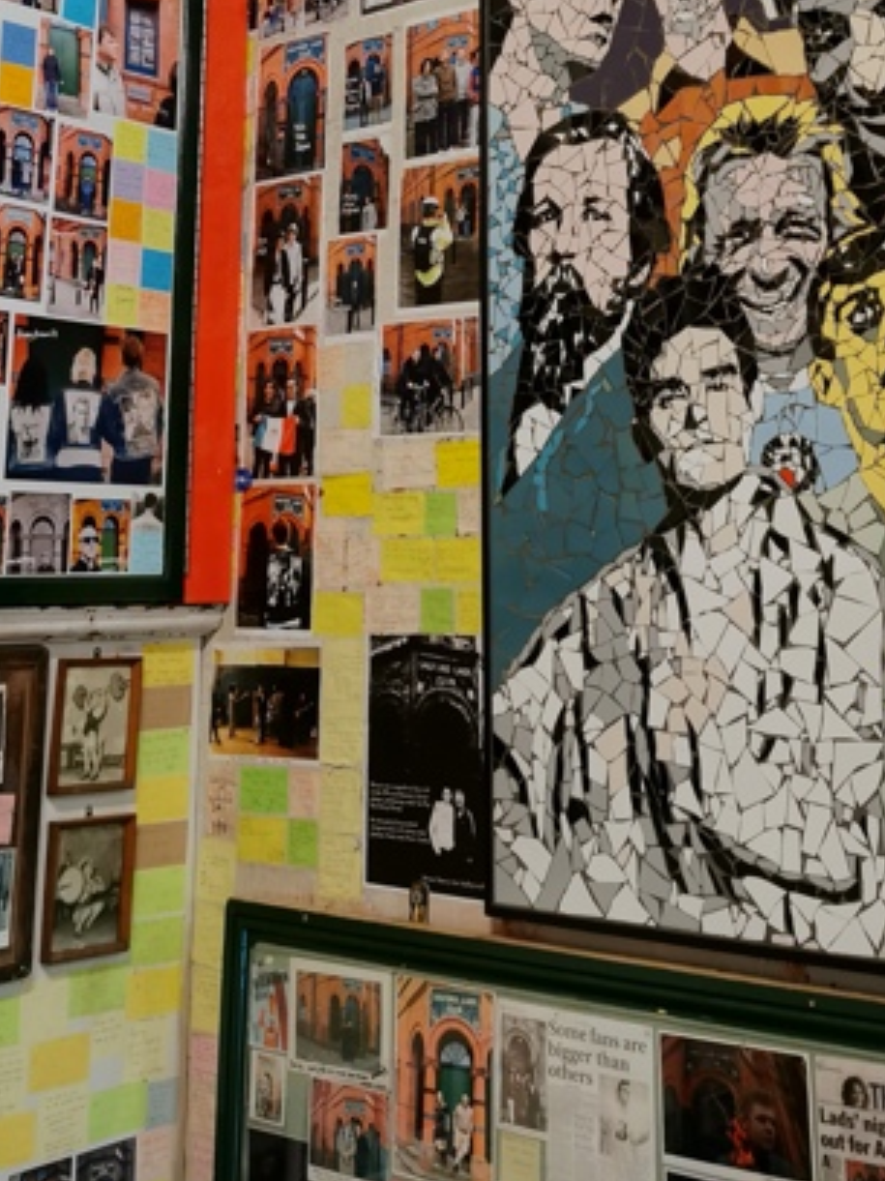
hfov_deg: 28.5
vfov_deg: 35.1
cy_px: 94
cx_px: 480
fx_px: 1739
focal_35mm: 51
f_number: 1.6
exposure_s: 1/30
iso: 400
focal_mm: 5.56
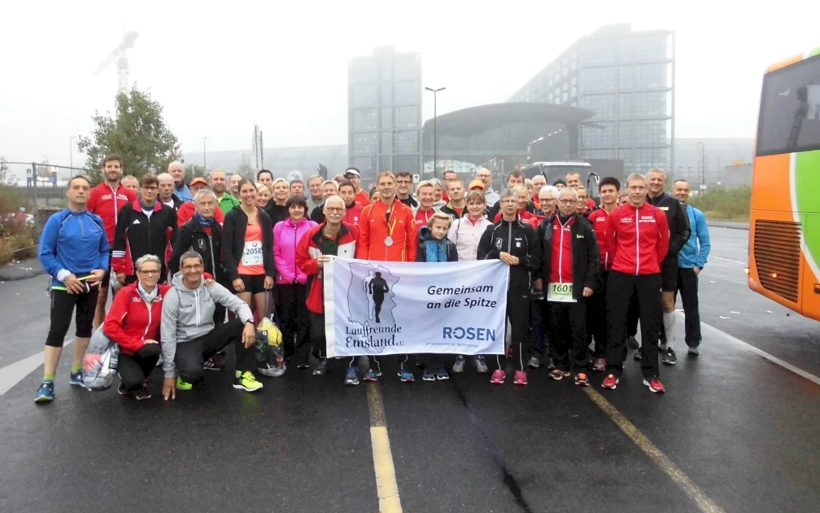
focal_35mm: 28
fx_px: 626
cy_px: 239
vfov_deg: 44.5
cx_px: 412
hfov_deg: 66.5
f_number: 3.2
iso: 400
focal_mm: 4.6
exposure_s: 1/30
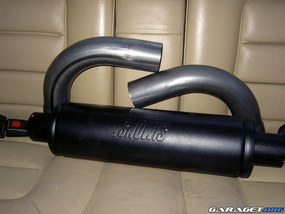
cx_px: 142
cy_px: 107
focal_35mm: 34
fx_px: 280
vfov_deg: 41.8
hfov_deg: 54.0
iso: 100
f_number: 2.8
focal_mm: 5.6
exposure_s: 1/60
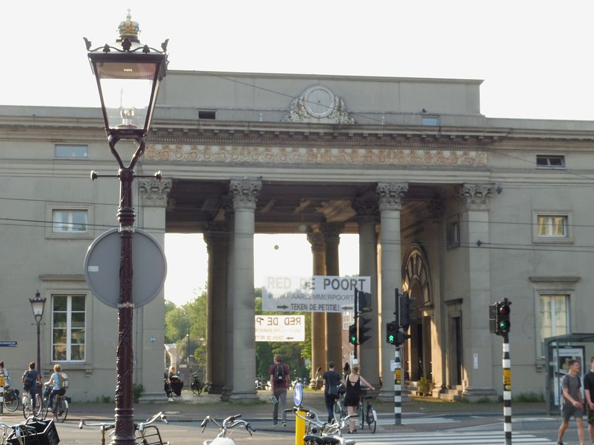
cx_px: 301
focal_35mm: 66
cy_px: 218
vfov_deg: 22.2
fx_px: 1132
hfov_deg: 29.4
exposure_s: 1/100
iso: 100
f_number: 5.6
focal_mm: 11
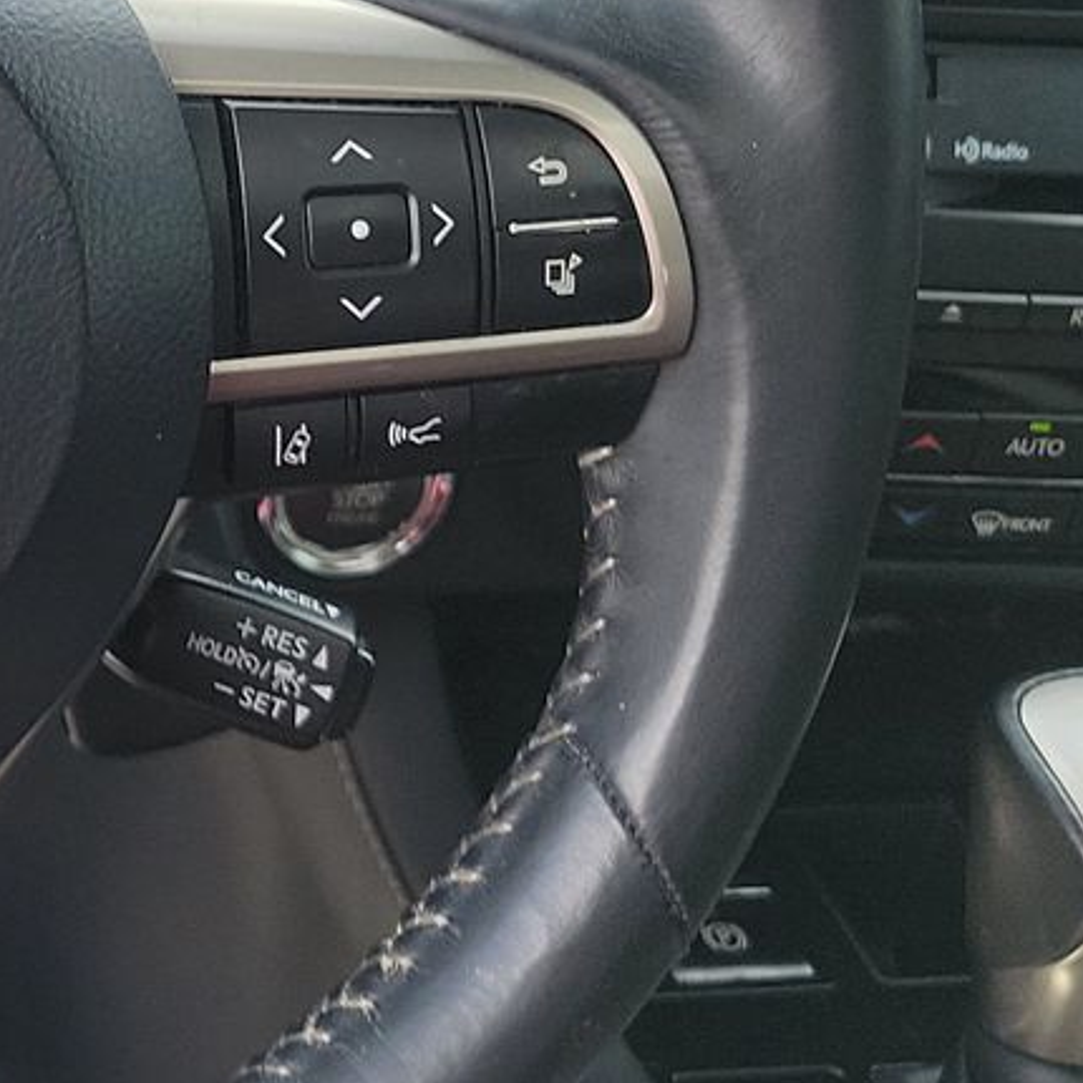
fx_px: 2796
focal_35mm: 79
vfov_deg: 21.7
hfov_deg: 19.7
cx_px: -428
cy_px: 239
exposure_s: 1/119
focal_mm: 6.7
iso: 72
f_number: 1.8
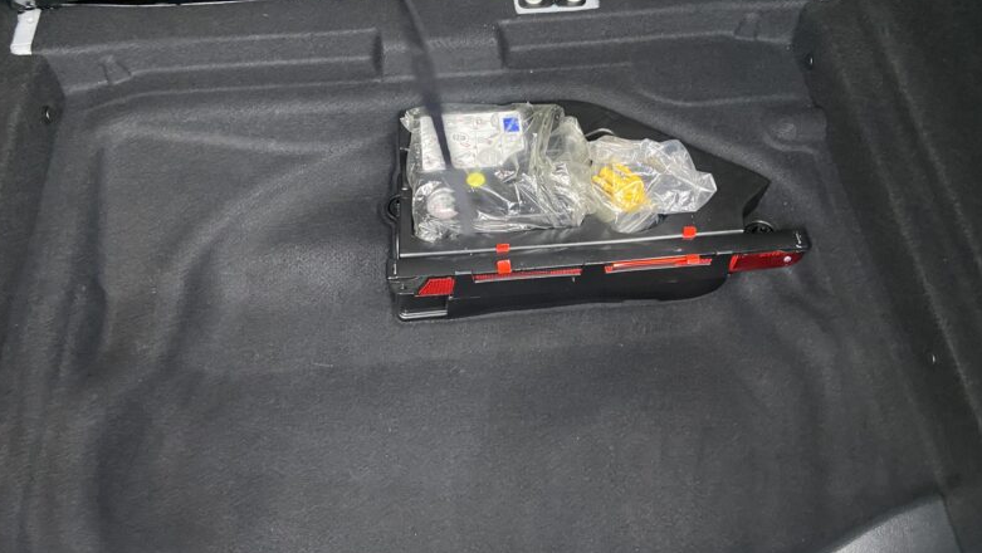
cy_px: 259
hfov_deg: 66.0
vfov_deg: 40.2
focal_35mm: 29
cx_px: 490
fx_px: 755
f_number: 1.8
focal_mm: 4.25
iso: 500
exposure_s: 1/25
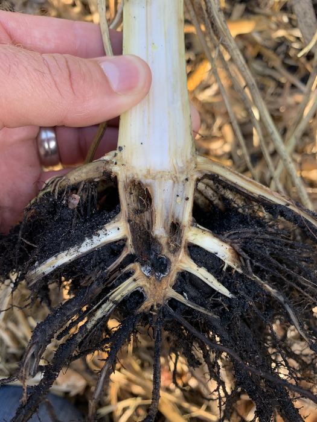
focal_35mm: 26
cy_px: 211
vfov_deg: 67.3
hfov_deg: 53.1
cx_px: 158
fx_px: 317
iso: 25
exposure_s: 1/147
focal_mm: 4.25
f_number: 1.8
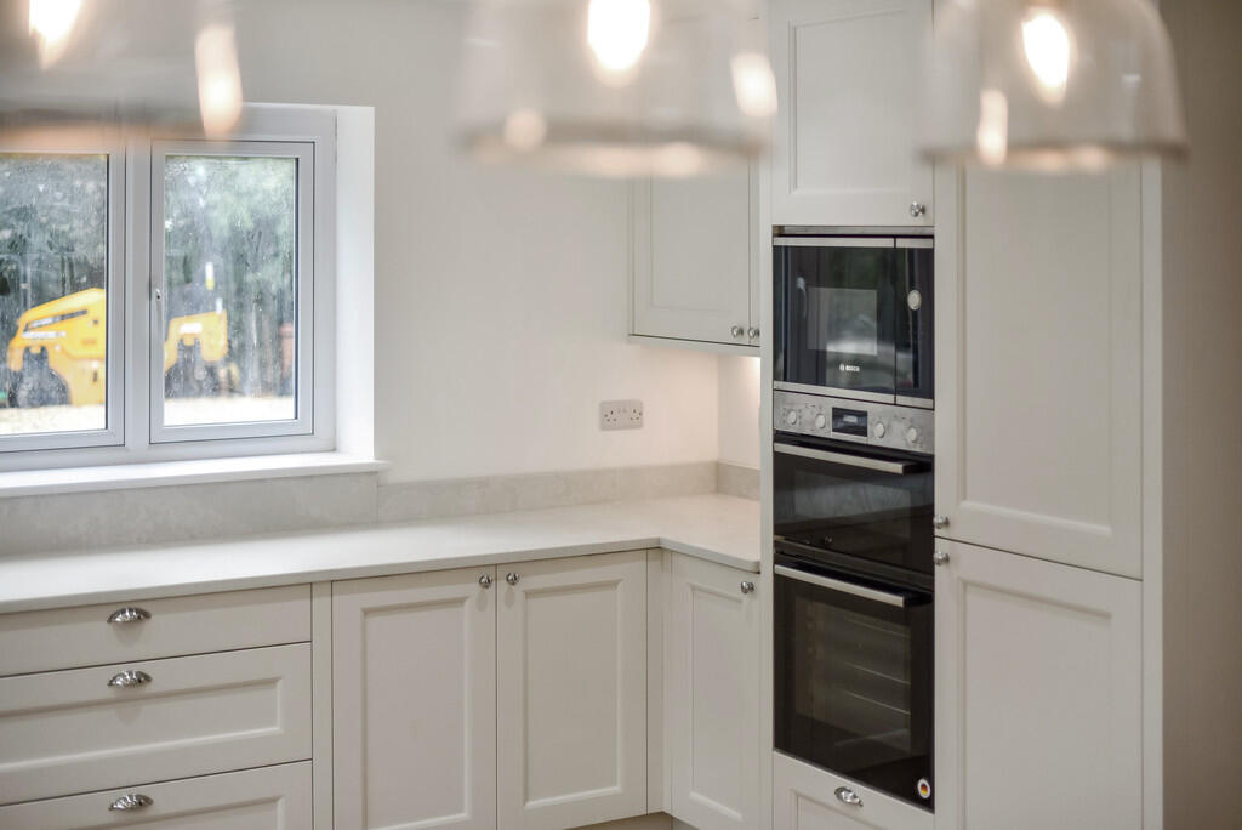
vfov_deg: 27.0
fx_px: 1726
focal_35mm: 50
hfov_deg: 39.6
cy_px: 415
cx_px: 621
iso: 400
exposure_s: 1/1600
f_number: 1.4
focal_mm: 50
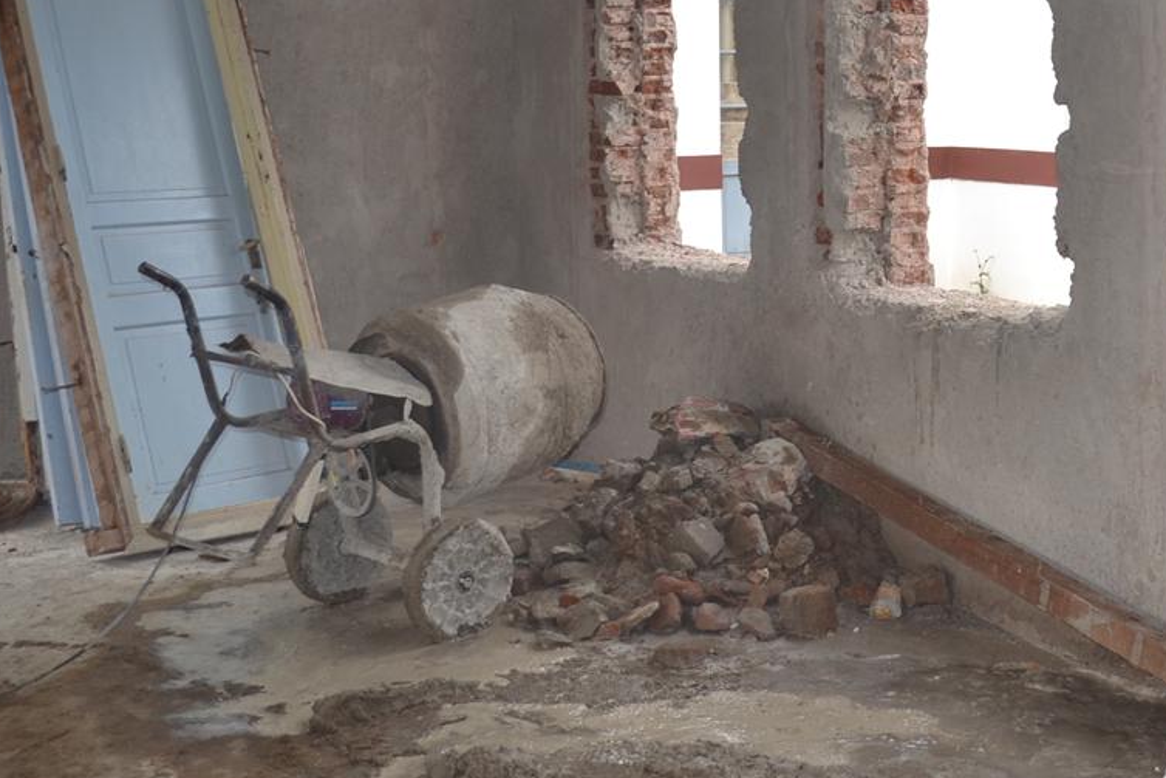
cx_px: 1005
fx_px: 1879
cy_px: 178
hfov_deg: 33.0
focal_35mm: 58
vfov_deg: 23.1
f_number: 4
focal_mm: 18
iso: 100
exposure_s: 1/125
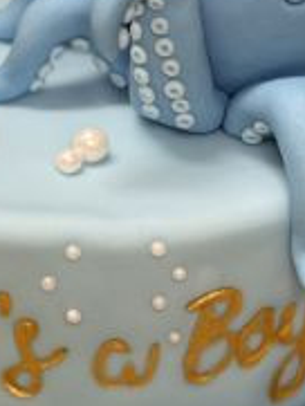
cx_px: 81
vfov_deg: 9.7
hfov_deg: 7.3
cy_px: 325
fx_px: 2394
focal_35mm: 204
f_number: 1.78
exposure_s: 1/50
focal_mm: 6.76
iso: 64
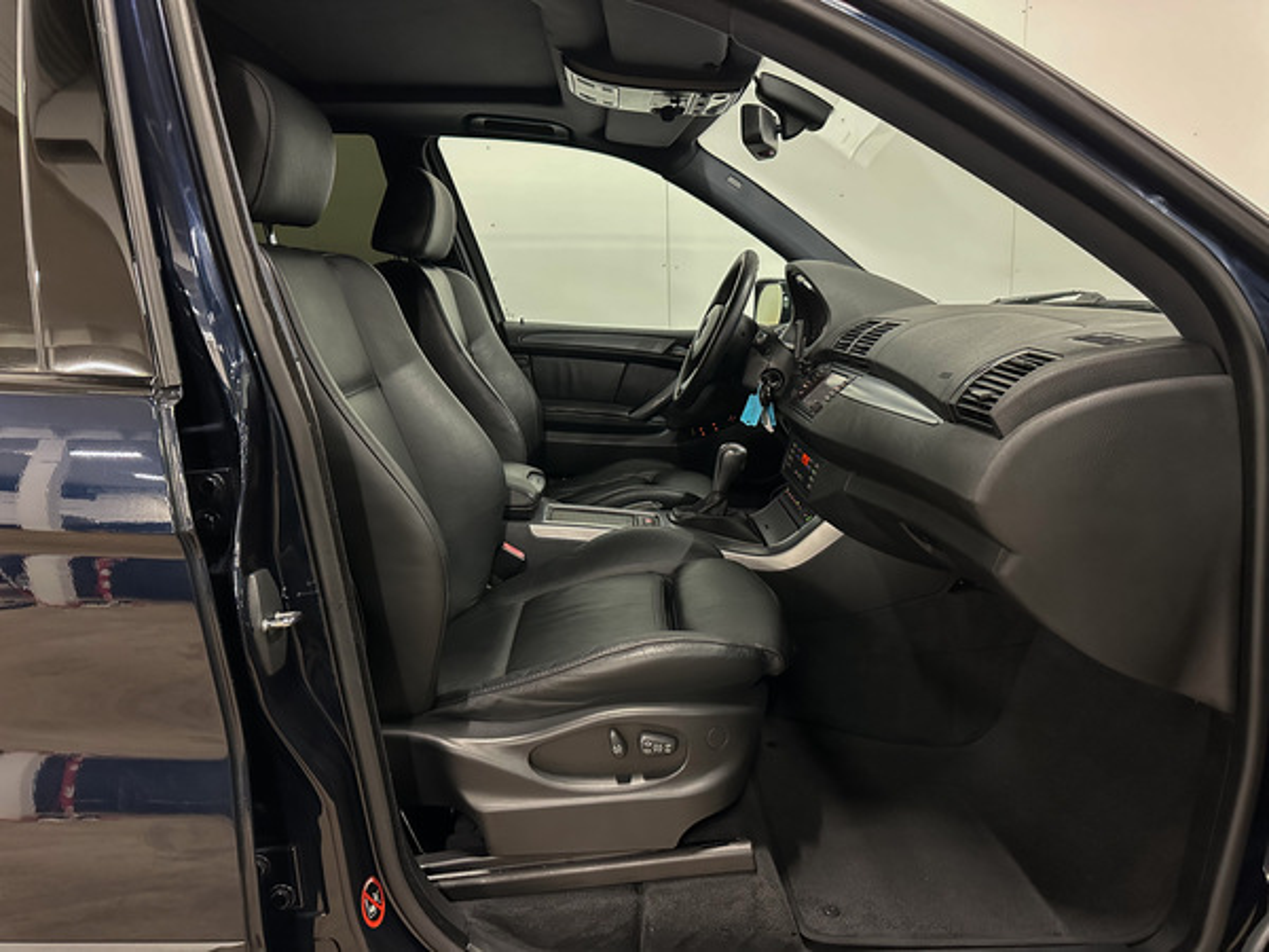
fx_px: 880
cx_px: 634
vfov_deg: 56.8
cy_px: 476
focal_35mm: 24
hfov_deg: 71.6
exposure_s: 1/33
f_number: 1.78
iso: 800
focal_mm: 6.86
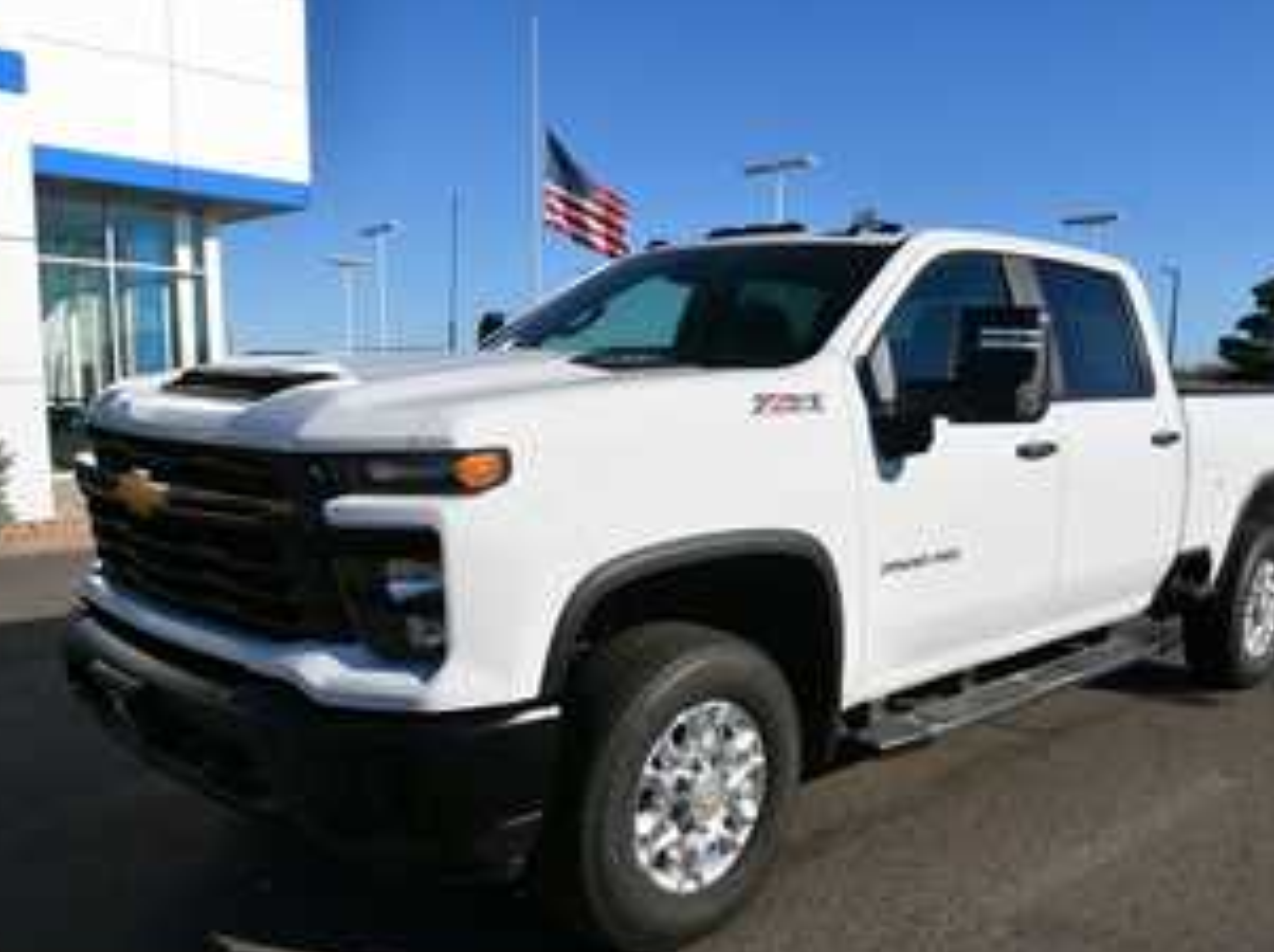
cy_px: 548
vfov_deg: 43.9
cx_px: 711
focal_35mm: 32
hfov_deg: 56.7
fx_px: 1176
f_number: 10
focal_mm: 17
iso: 100
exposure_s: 1/400
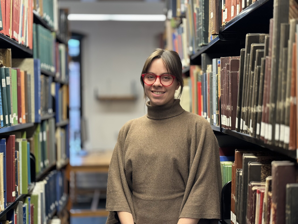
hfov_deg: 39.7
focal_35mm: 48
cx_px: 149
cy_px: 112
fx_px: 413
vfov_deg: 30.3
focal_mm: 6.76
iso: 80
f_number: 1.78
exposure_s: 1/60
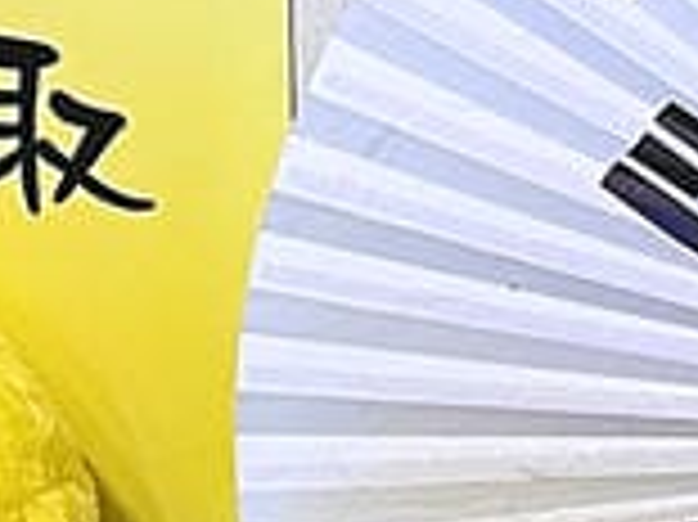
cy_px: 270
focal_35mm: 186
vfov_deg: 8.0
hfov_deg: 10.6
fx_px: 3748
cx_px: 675
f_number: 1.78
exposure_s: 1/60
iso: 200
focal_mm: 6.86
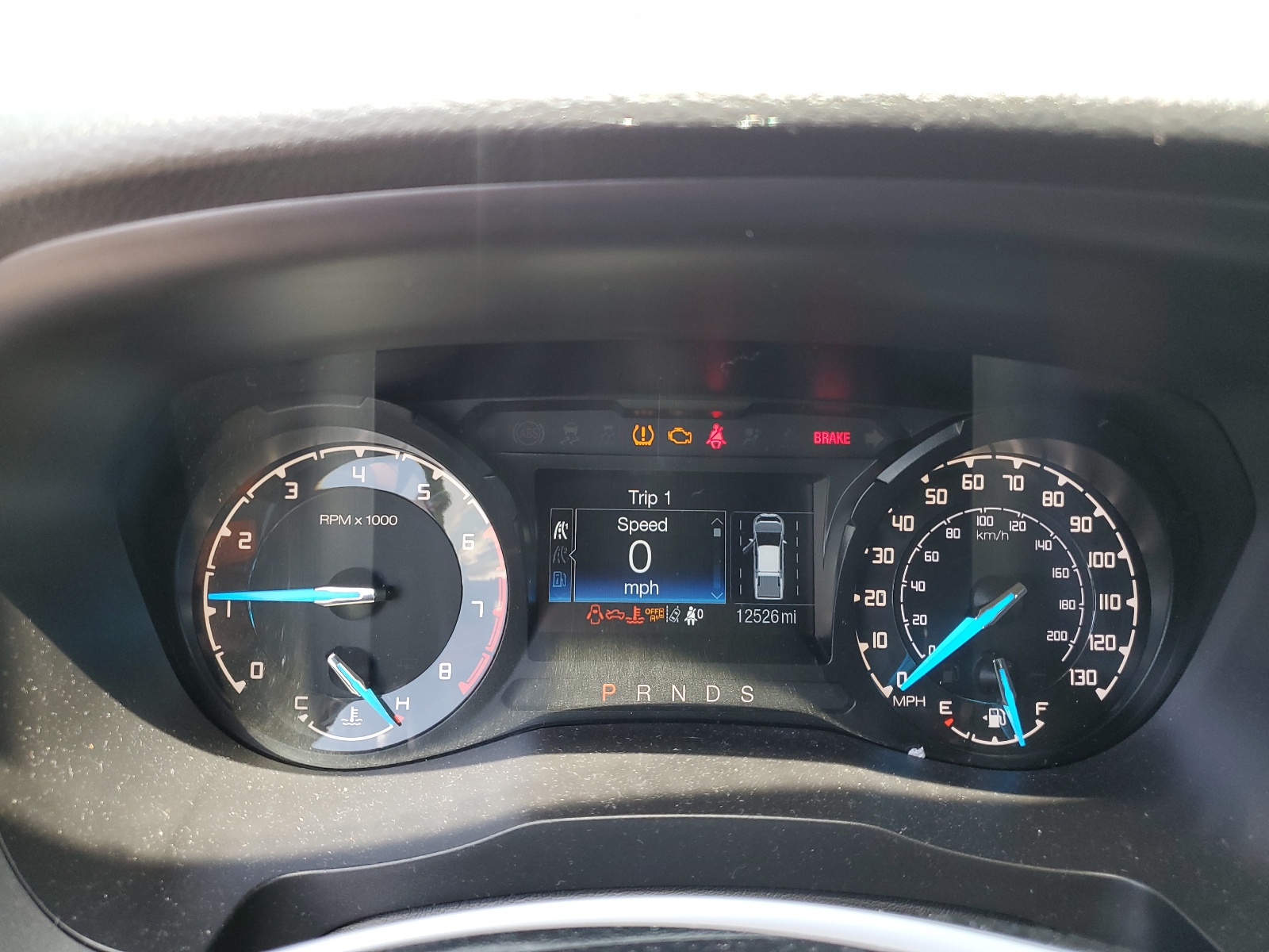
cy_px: 476
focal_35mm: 26
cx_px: 634
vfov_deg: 53.1
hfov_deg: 67.3
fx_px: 953
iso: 69
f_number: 1.5
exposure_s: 1/120
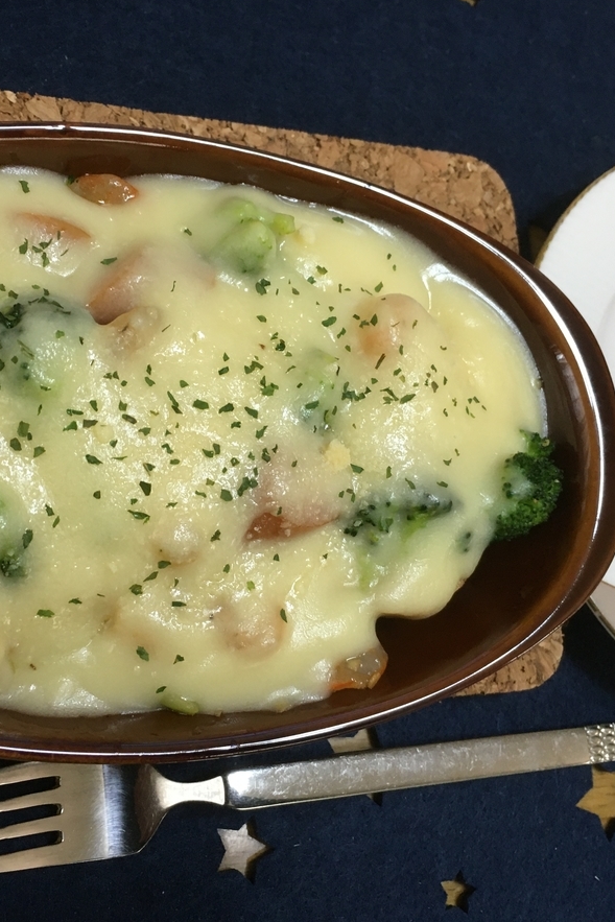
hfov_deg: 32.6
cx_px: 251
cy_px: 463
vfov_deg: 47.4
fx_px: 1050
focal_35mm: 41
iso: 125
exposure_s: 1/33
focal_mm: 4.15
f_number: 2.2
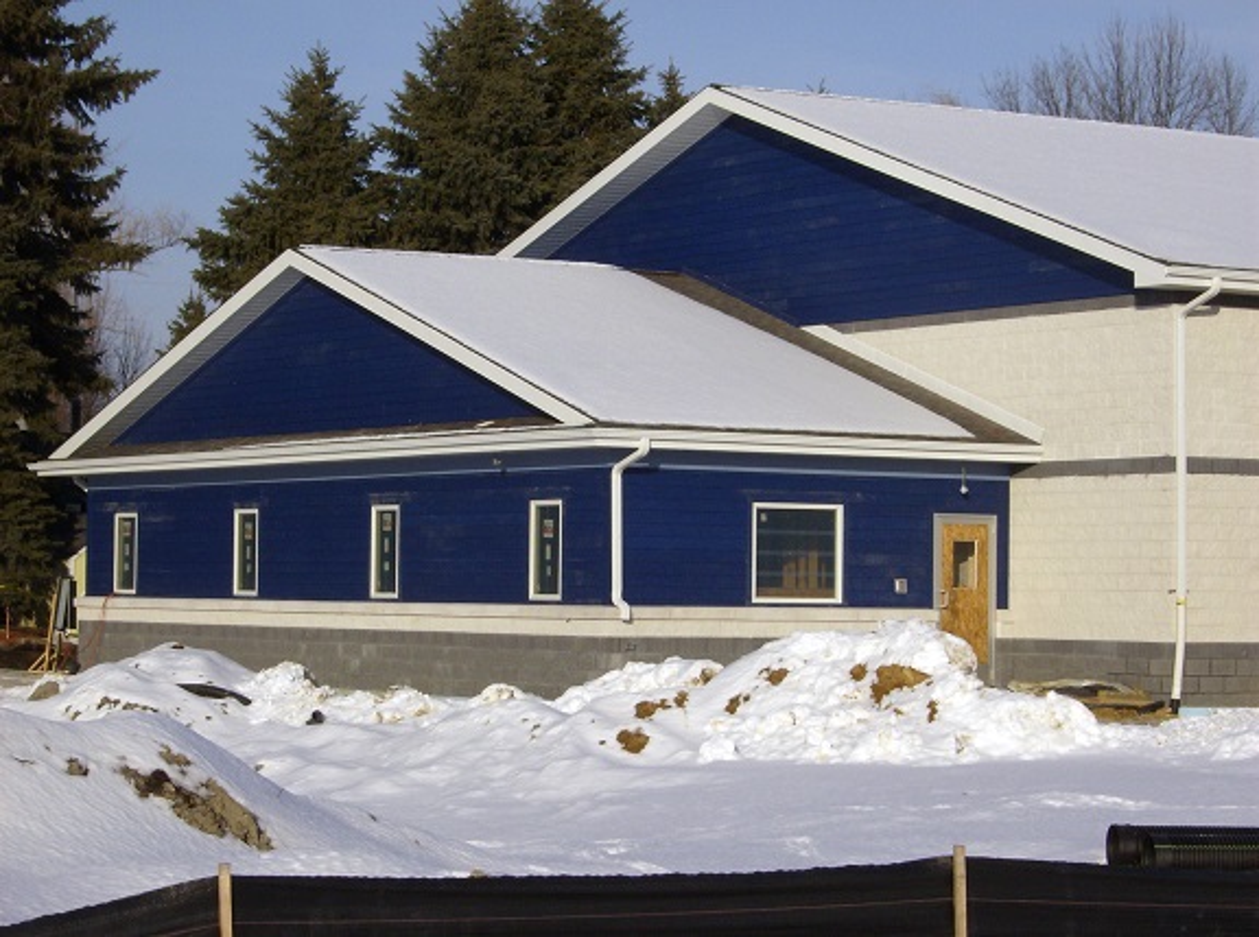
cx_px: 630
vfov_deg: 14.7
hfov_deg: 19.7
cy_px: 468
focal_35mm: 100
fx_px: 3628
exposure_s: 1/692
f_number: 7.5
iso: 100
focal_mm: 16.6
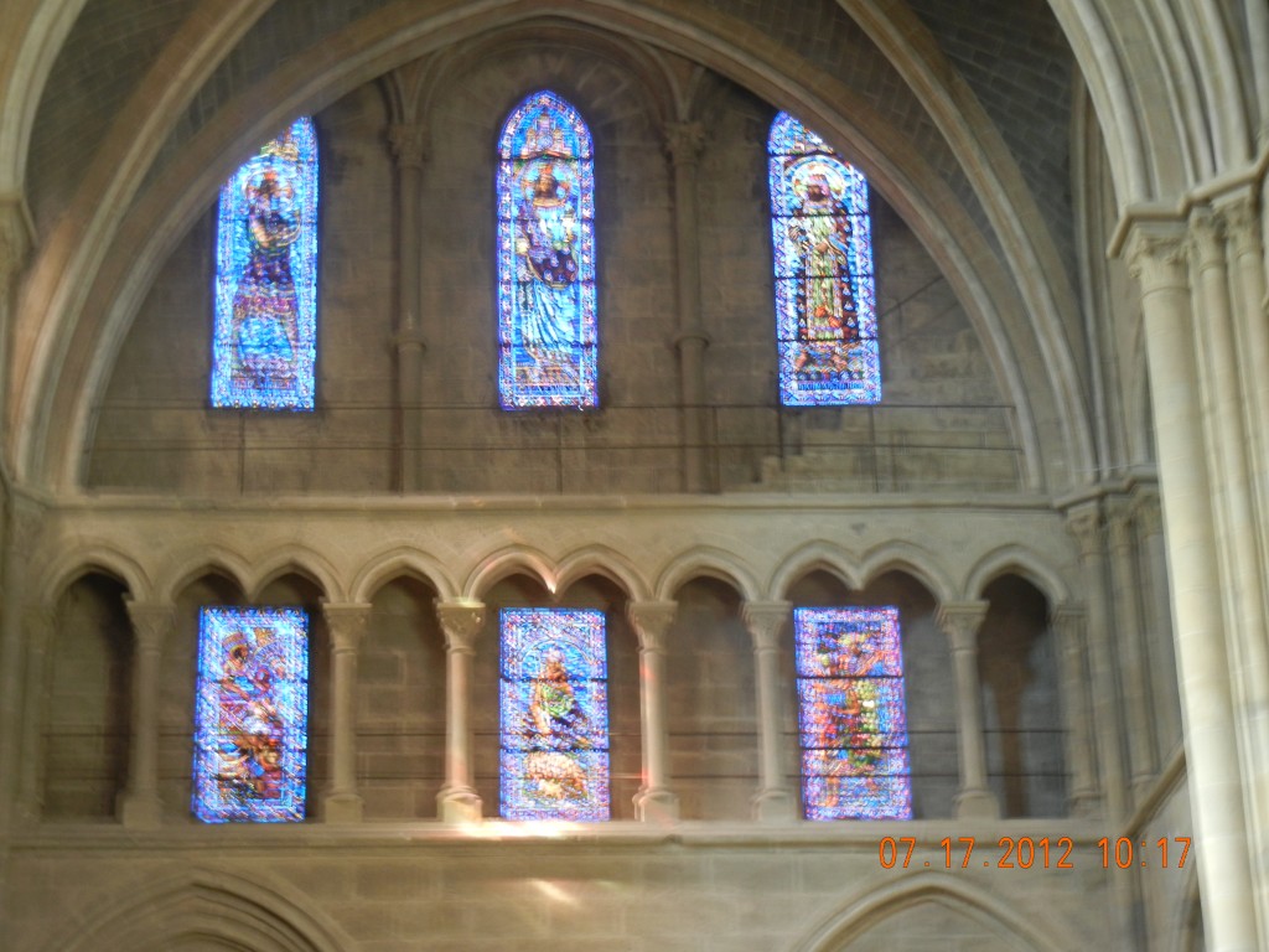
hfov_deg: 25.3
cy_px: 476
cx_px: 634
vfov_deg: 19.1
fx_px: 2823
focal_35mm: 77
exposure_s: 1/1.9
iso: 200
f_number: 4.3
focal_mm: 13.9
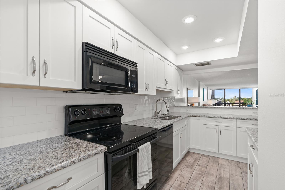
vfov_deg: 73.7
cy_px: 95
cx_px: 142
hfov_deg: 96.7
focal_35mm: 16
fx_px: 127
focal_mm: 16
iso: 400
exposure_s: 1/6
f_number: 7.1
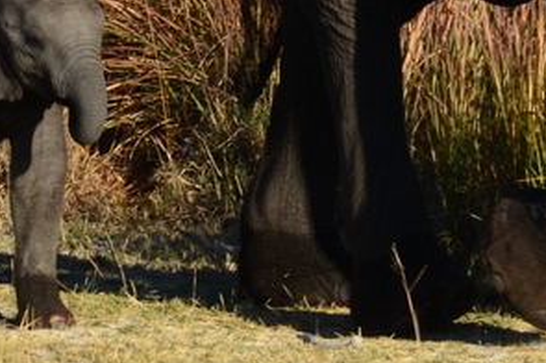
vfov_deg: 1.7
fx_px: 12319
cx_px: 287
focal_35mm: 813
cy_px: -165
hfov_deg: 2.5
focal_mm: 125
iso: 100
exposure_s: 1/125
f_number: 11
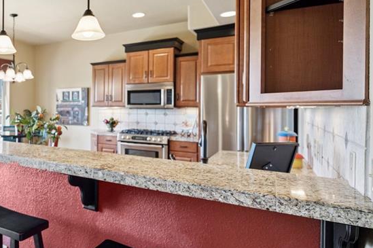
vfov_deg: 46.2
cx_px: 40
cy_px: 107
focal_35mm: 28
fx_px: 290
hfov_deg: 56.8
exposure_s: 1/60
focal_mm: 15
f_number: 4
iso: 400
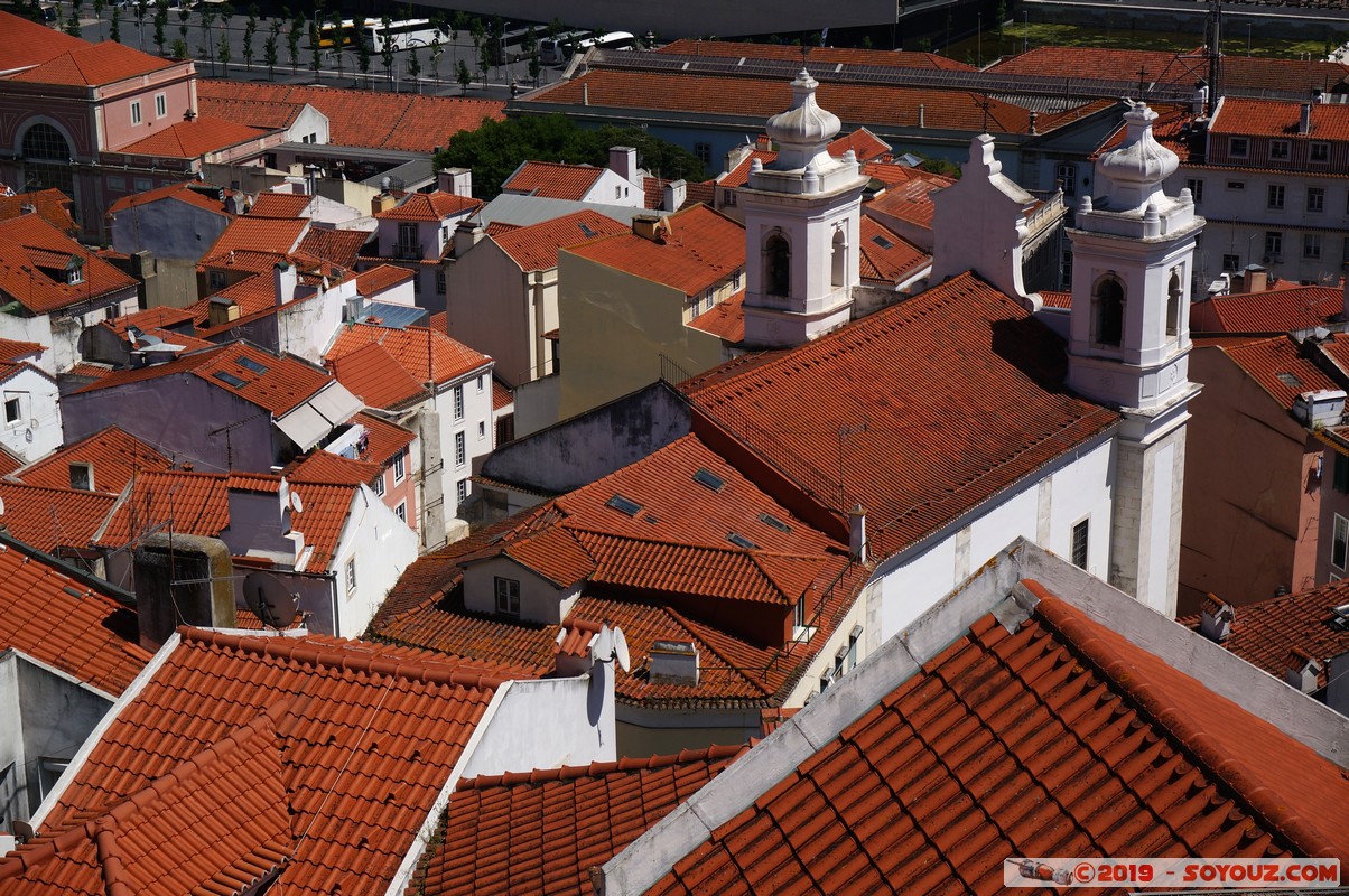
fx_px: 2358
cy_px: 448
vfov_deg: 21.5
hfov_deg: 31.9
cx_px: 674
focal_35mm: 63
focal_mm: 42
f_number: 9
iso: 100
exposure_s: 1/640
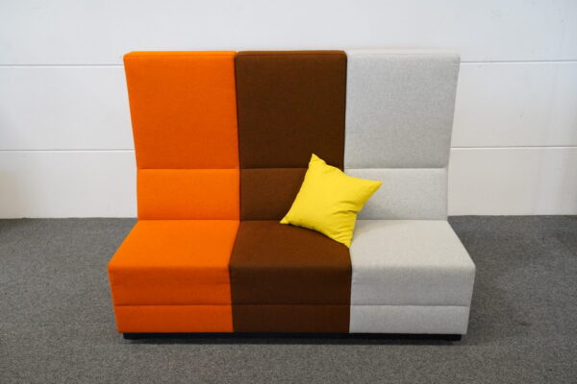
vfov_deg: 41.1
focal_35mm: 32
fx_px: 513
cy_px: 192
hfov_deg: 58.7
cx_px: 288
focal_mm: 32
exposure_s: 1/100
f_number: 7.1
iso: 5000
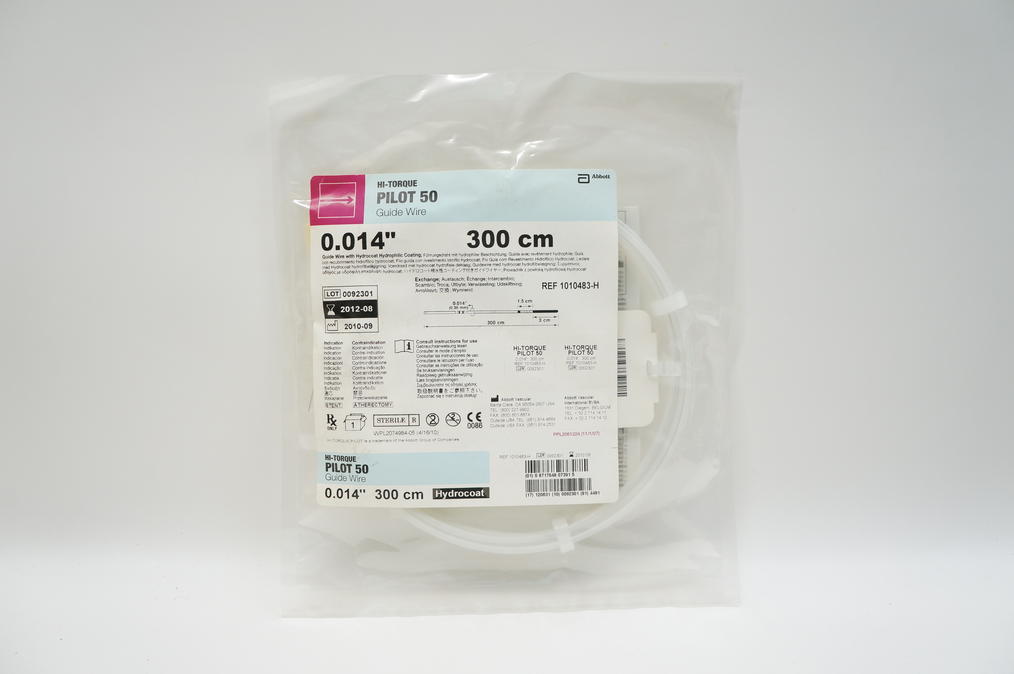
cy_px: 337
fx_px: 760
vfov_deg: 47.8
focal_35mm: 27
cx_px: 507
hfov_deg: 67.4
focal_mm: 18
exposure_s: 1/50
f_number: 7.1
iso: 400
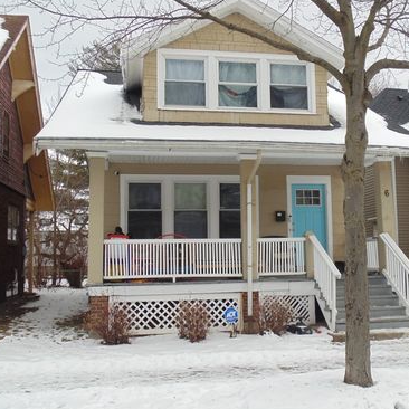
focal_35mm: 41
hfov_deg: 40.8
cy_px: 206
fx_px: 548
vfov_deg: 40.9
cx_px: 231
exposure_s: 1/250
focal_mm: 6.2
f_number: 3.4
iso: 80
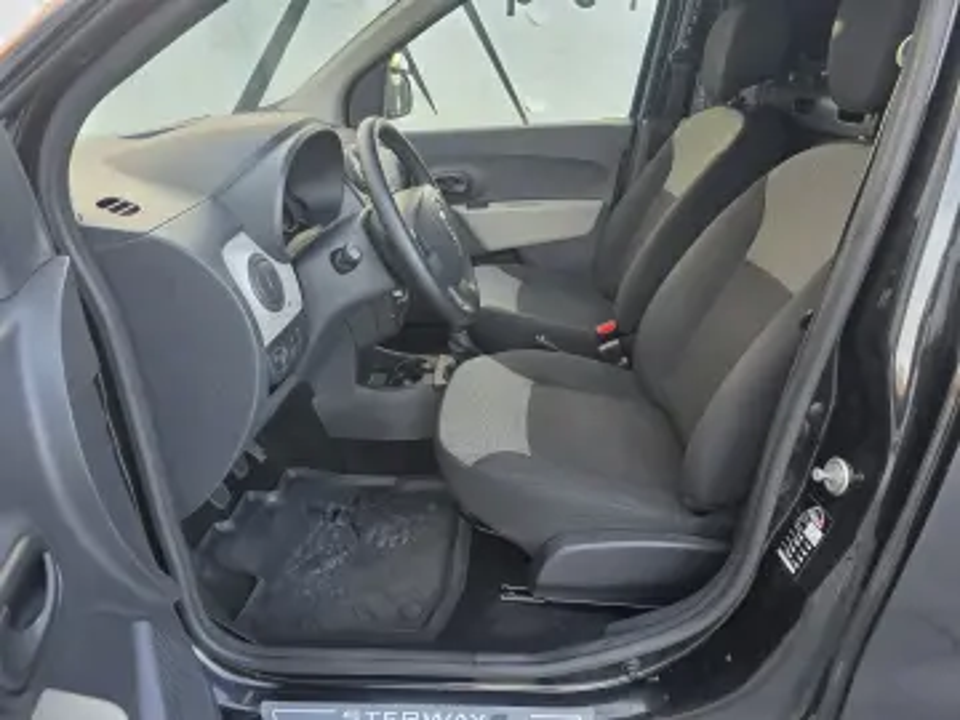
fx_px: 638
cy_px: 360
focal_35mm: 23
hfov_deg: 73.9
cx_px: 480
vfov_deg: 58.9
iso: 125
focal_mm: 6.3
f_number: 1.7
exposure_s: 1/180
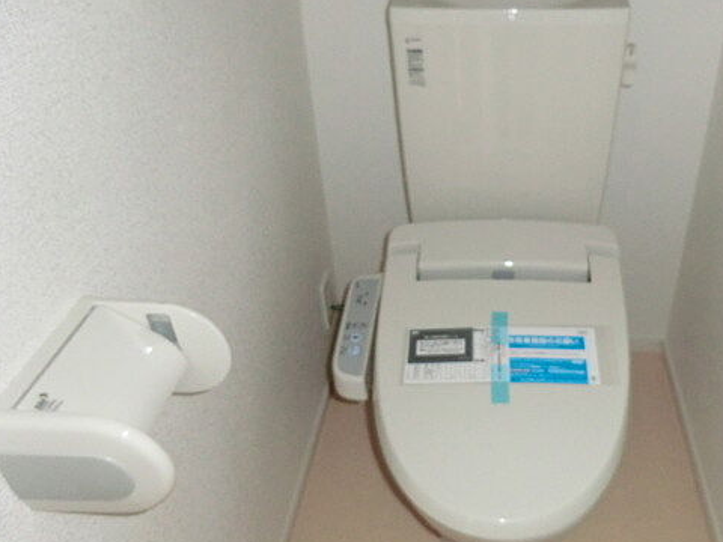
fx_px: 668
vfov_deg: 44.2
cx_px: 465
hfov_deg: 55.9
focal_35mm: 32
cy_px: 274
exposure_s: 1/8
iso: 400
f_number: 3.2
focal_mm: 4.3
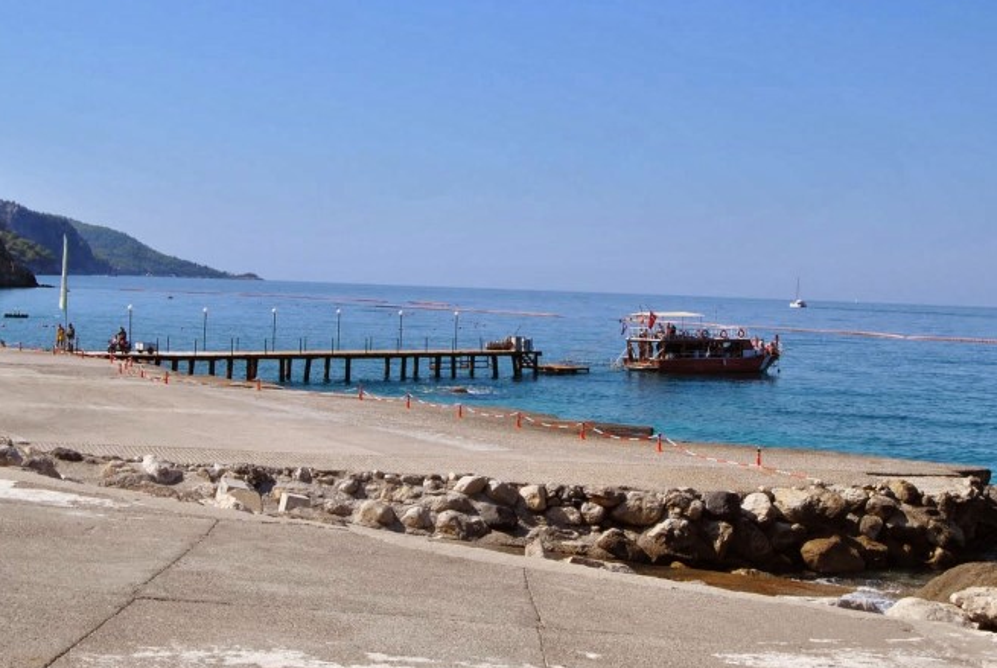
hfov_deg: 31.8
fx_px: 1747
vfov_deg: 21.6
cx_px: 494
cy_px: 317
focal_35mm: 63
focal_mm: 24
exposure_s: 1/320
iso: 100
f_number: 9
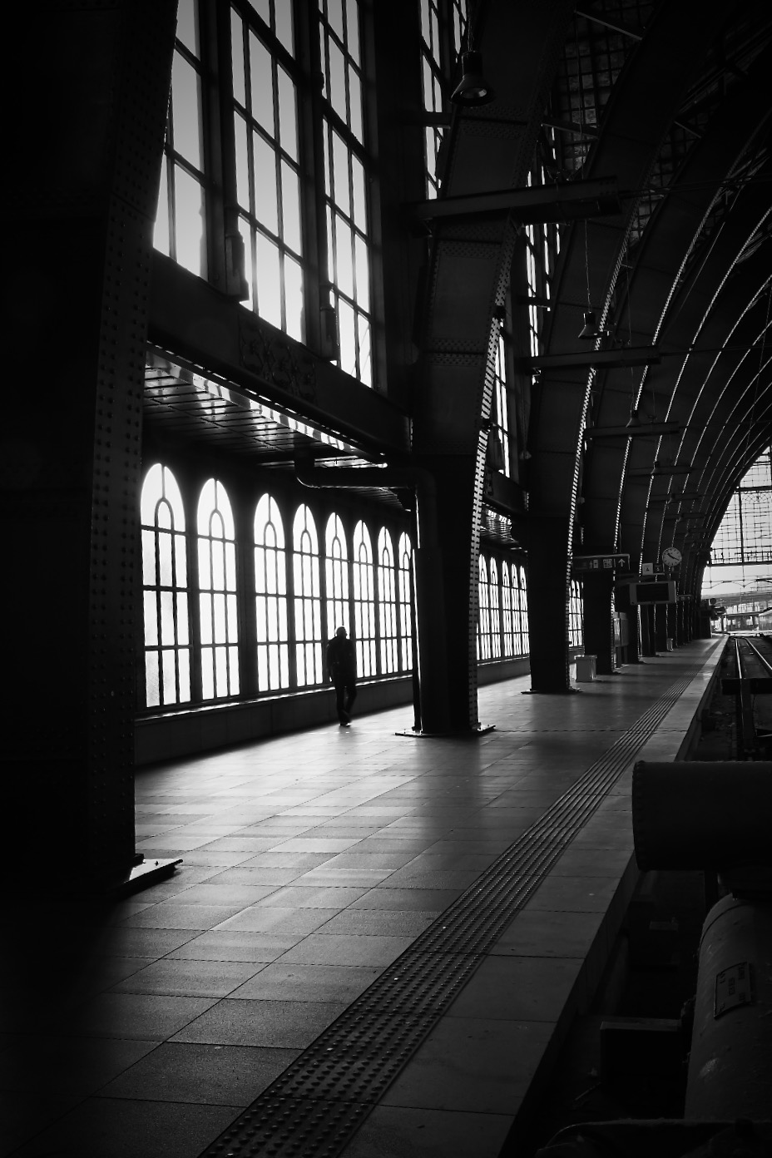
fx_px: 1061
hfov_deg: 40.0
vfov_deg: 57.2
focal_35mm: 33
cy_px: 579
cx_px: 386
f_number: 22
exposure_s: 1/15
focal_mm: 33
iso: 200
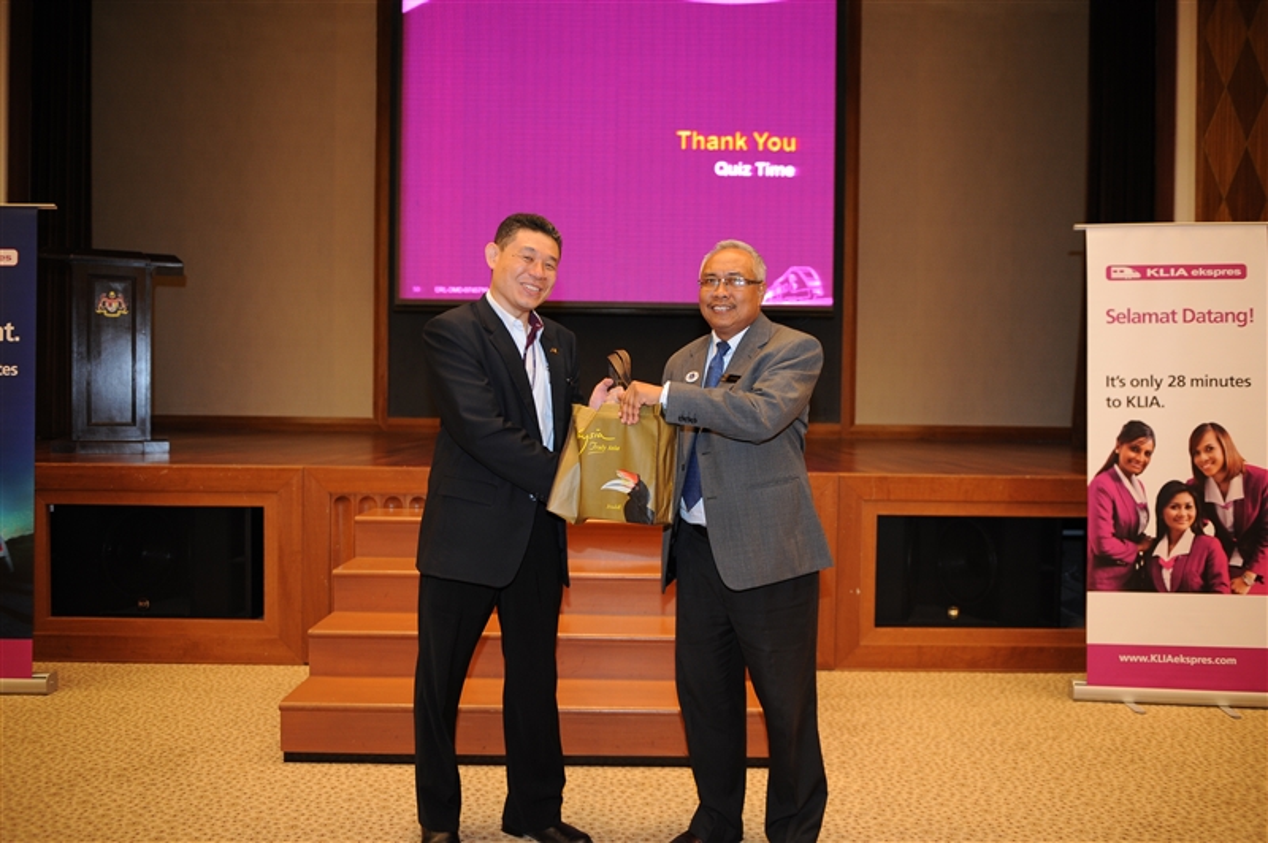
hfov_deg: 65.5
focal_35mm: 28
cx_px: 634
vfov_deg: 46.3
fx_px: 985
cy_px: 422
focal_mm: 28
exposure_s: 1/60
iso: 1000
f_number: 2.8
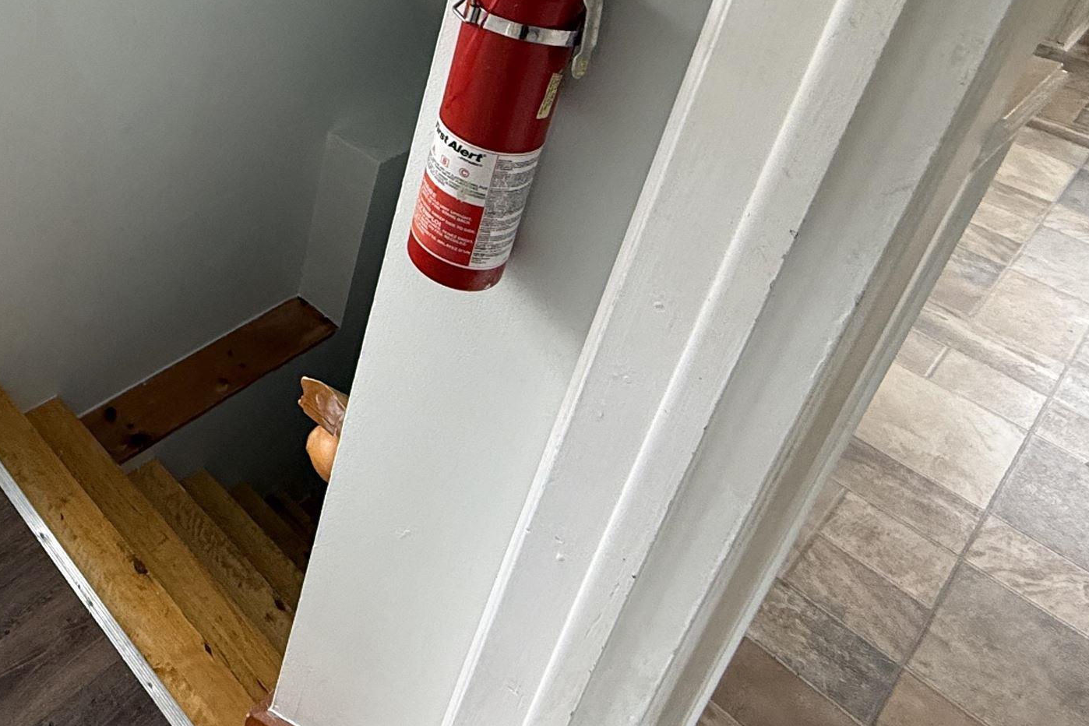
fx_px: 968
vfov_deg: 35.9
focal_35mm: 32
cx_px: 4
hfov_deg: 48.5
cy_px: -45
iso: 250
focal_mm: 2.22
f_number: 2.2
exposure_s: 1/120
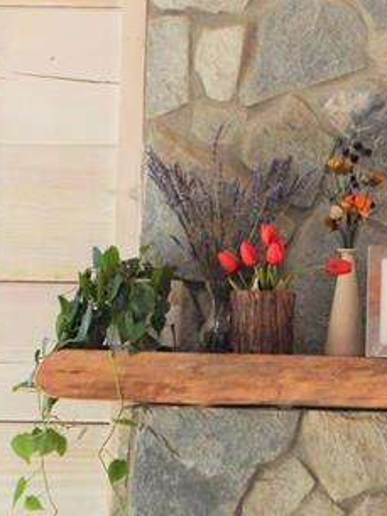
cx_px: 570
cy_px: 42
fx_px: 2592
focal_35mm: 174
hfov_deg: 8.4
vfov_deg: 11.3
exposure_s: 1/100
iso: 400
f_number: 5.6
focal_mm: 24
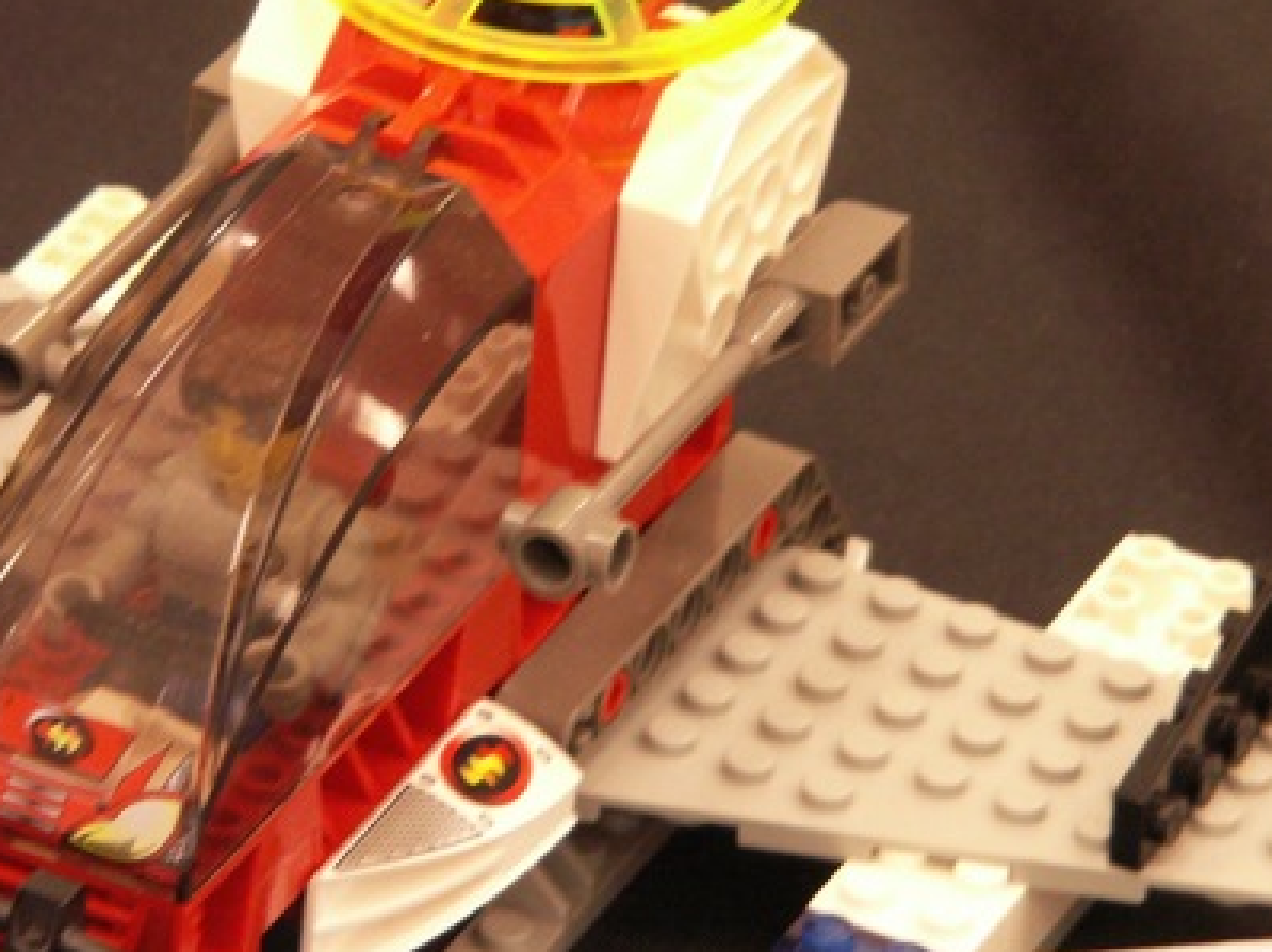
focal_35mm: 322
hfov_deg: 6.2
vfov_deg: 4.6
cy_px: 447
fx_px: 11825
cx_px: 342
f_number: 4
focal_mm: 32.71
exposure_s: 1/8
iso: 160
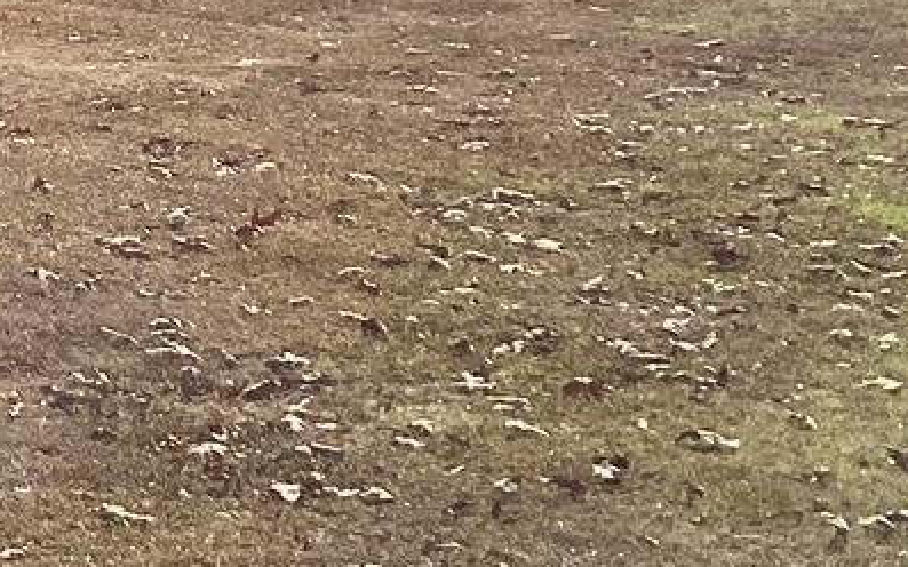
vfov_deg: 9.3
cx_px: -597
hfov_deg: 14.1
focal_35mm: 135
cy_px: -444
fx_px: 3340
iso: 25
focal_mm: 3.3
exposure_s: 1/2469
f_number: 2.4
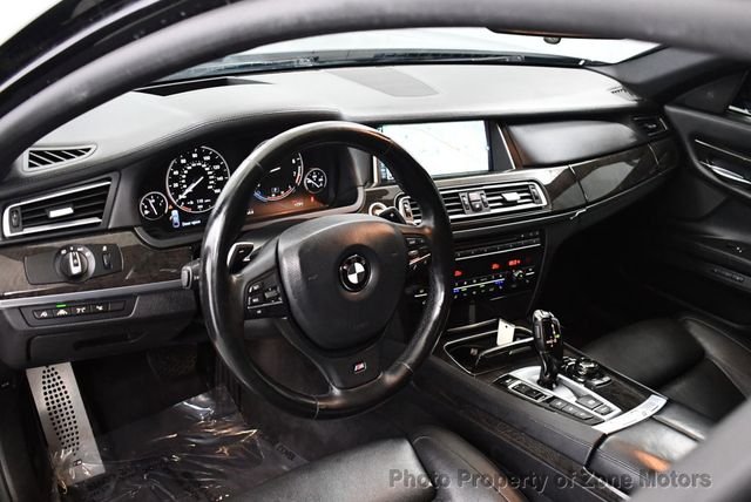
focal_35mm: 36
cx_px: 376
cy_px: 251
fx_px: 752
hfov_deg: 53.1
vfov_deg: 36.9
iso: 3200
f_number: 3.5
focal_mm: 18
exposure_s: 1/80
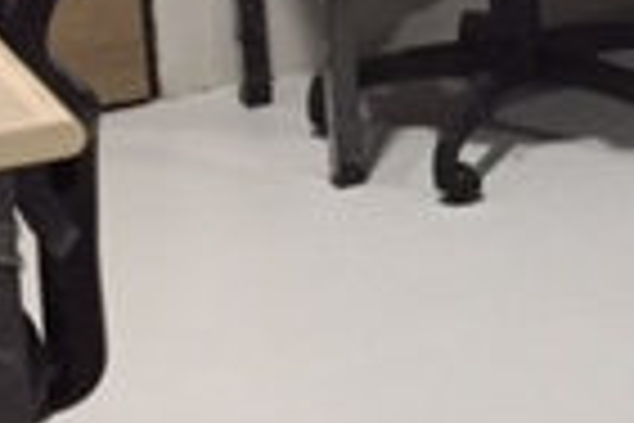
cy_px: -104
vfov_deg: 9.8
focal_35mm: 137
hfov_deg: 14.4
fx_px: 2413
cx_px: 814
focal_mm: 4.15
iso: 320
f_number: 2.2
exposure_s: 1/17
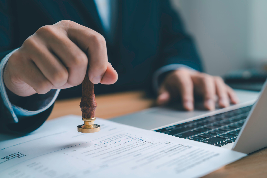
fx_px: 415
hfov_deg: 35.6
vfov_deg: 24.2
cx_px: 134
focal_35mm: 56
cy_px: 89
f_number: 3.2
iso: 100
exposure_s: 1/320
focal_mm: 56
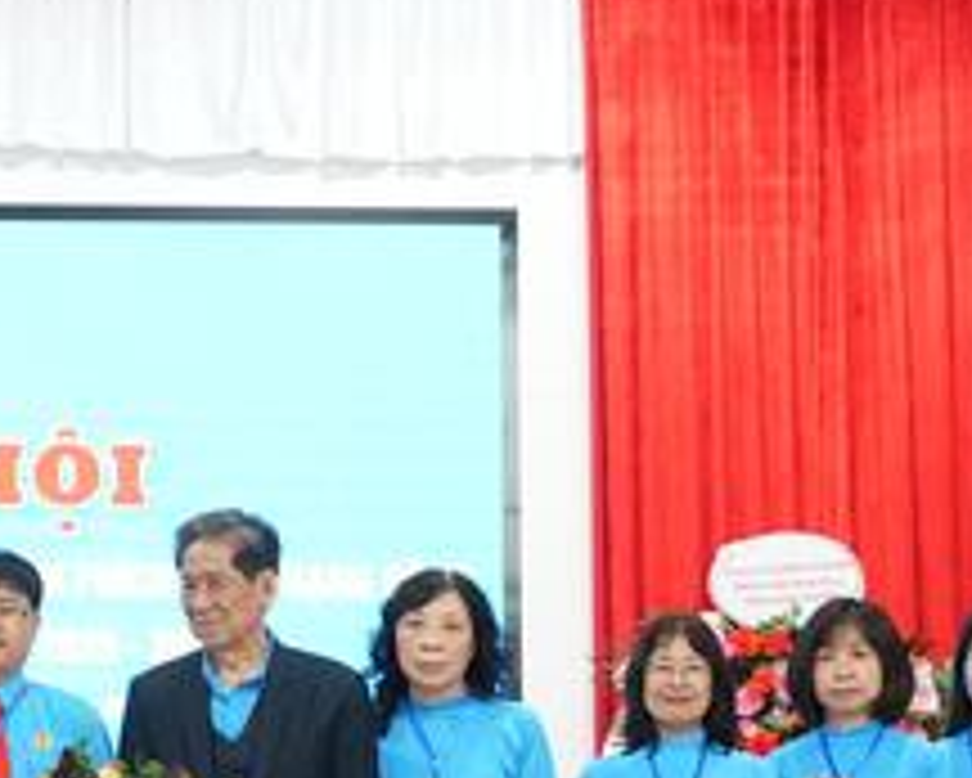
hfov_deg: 16.6
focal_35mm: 113
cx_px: -81
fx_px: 3245
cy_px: 663
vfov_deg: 13.6
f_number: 2.8
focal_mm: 32.5
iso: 1600
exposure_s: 1/250
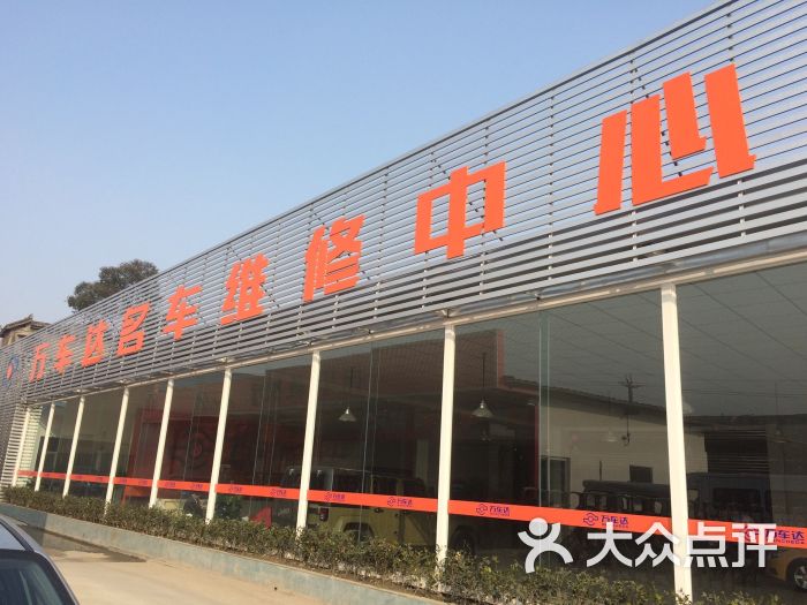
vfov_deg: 48.2
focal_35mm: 29
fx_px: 676
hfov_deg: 61.7
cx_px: 404
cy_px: 302
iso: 32
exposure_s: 1/1208
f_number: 2.2
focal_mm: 4.15
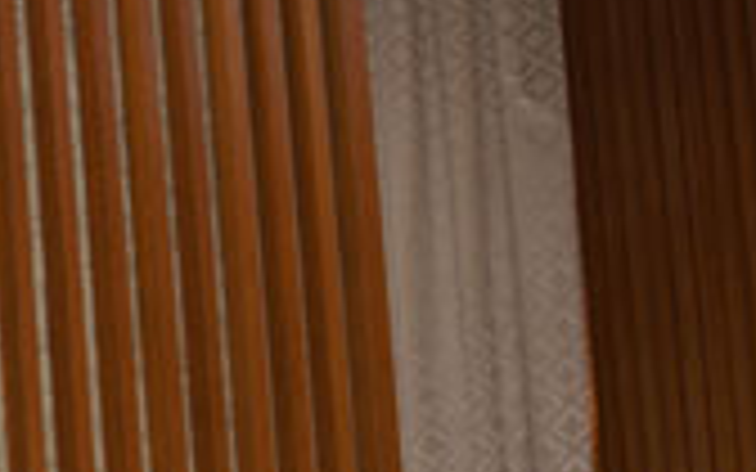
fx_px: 2534
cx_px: -117
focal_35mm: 123
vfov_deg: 10.4
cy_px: 641
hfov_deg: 16.4
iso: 400
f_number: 5
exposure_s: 1/60
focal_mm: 30
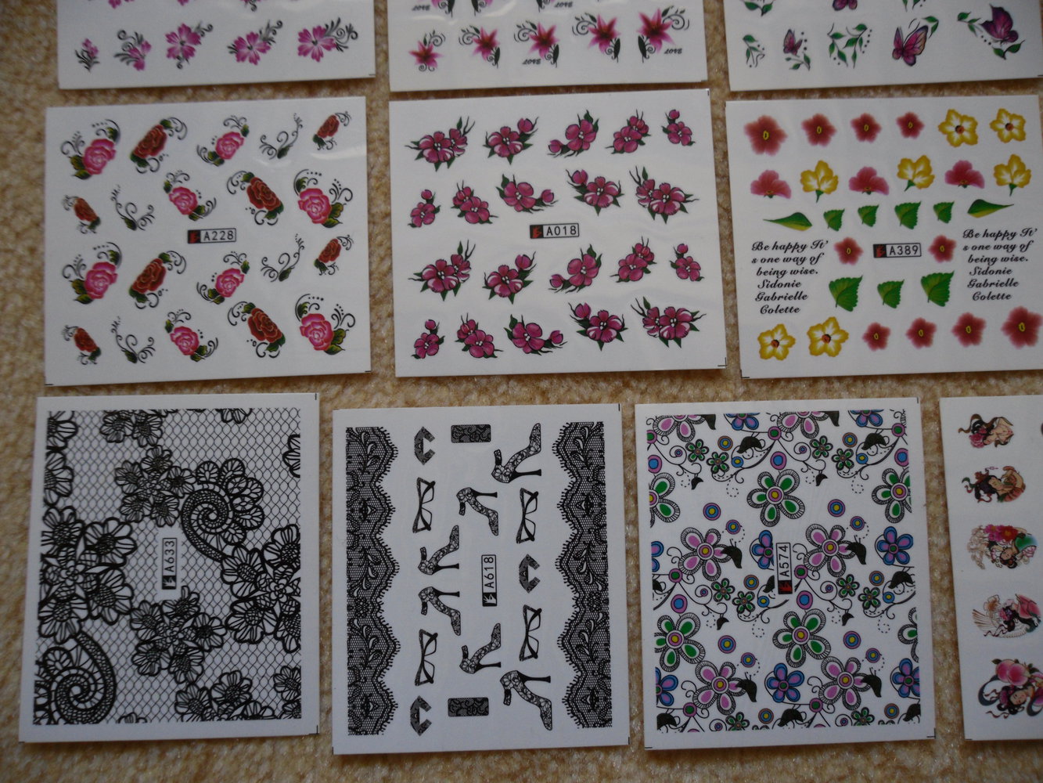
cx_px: 522
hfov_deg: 42.1
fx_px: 1356
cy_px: 392
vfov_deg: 32.2
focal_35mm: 45
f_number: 3.5
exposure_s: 1/45
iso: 200
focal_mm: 6.3
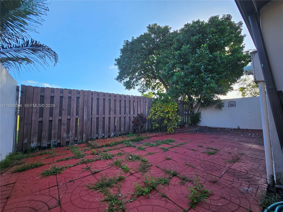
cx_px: 142
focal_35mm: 13
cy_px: 106
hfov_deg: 106.2
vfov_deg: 89.9
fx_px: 106
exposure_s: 1/434
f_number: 2.2
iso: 50
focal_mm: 2.2
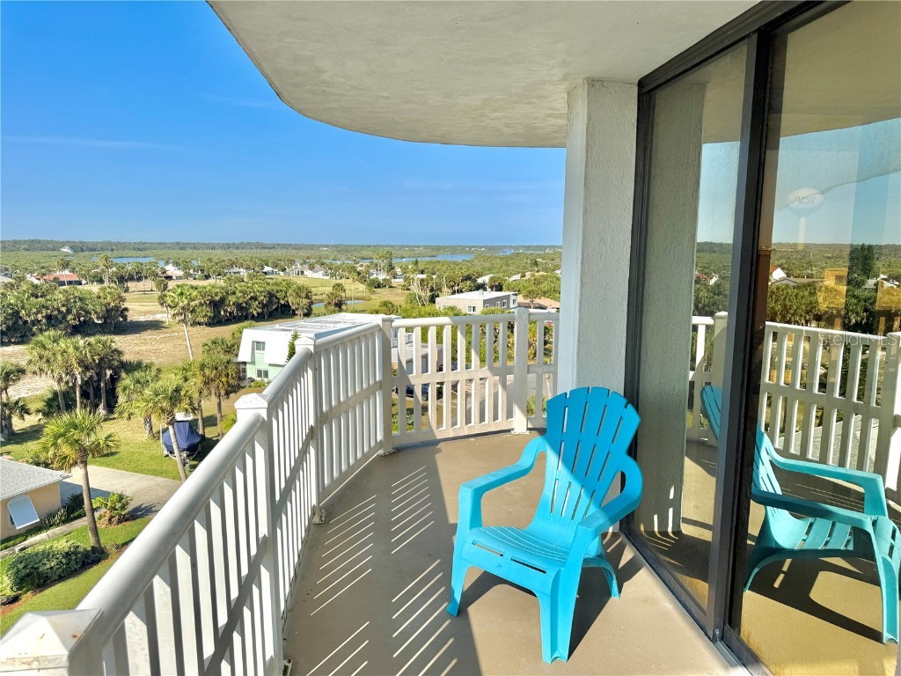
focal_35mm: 24
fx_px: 625
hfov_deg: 71.6
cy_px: 338
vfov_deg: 56.8
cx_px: 450
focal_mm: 6.76
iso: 80
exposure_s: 1/6173
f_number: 1.78
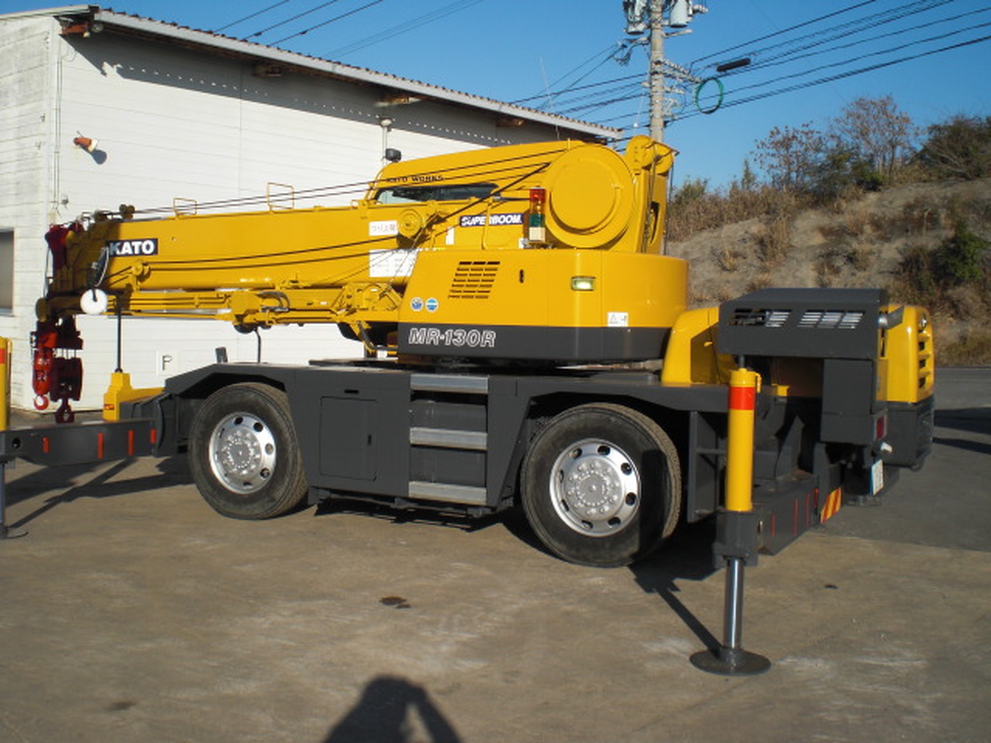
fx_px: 1088
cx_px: 496
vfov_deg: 37.7
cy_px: 372
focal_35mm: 38
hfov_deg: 49.0
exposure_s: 1/500
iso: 64
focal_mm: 6.3
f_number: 5.6
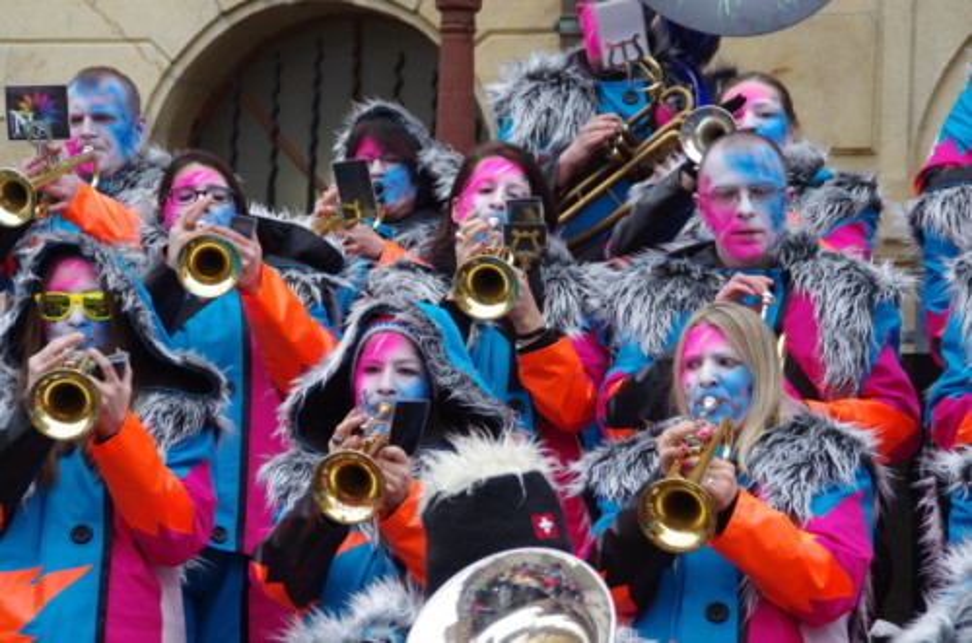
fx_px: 3637
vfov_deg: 10.1
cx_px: 486
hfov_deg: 15.2
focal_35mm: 135
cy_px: 322
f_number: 9
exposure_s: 1/125
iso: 800
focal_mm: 90
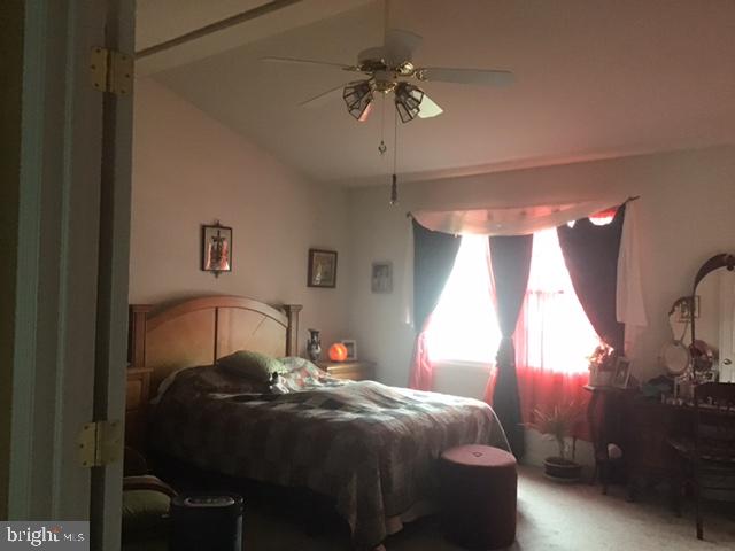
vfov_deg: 45.4
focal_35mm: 31
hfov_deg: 58.4
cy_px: 276
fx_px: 658
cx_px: 368
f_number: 2.4
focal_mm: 3.3
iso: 200
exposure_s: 1/20
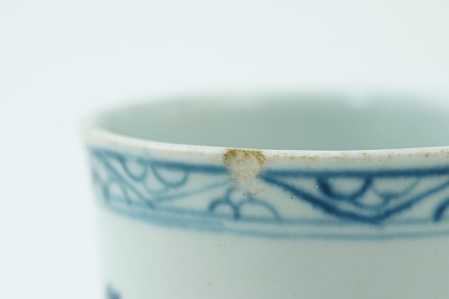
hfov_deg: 25.4
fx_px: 998
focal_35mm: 80
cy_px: 137
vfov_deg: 17.1
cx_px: 244
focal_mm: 30
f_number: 9
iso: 640
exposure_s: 1/60
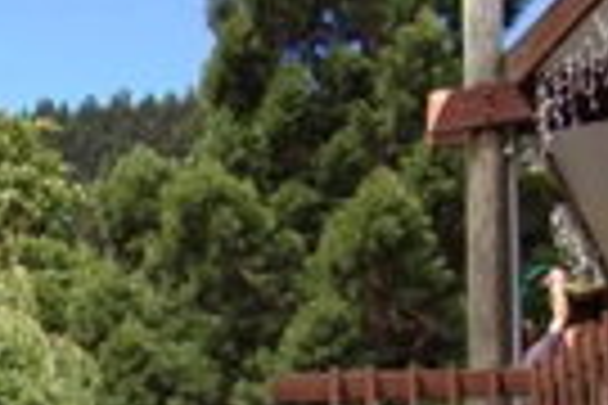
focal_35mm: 117
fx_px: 1976
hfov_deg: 16.1
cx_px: -297
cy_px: 632
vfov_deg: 11.2
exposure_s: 1/500
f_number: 5.6
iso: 250
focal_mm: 22
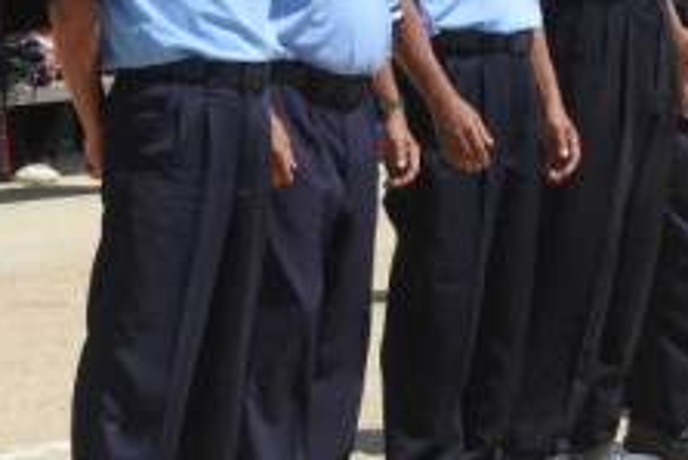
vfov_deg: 3.6
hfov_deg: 5.5
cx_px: 694
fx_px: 7209
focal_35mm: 377
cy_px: 43
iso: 100
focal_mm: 24.2
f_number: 5
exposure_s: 1/800
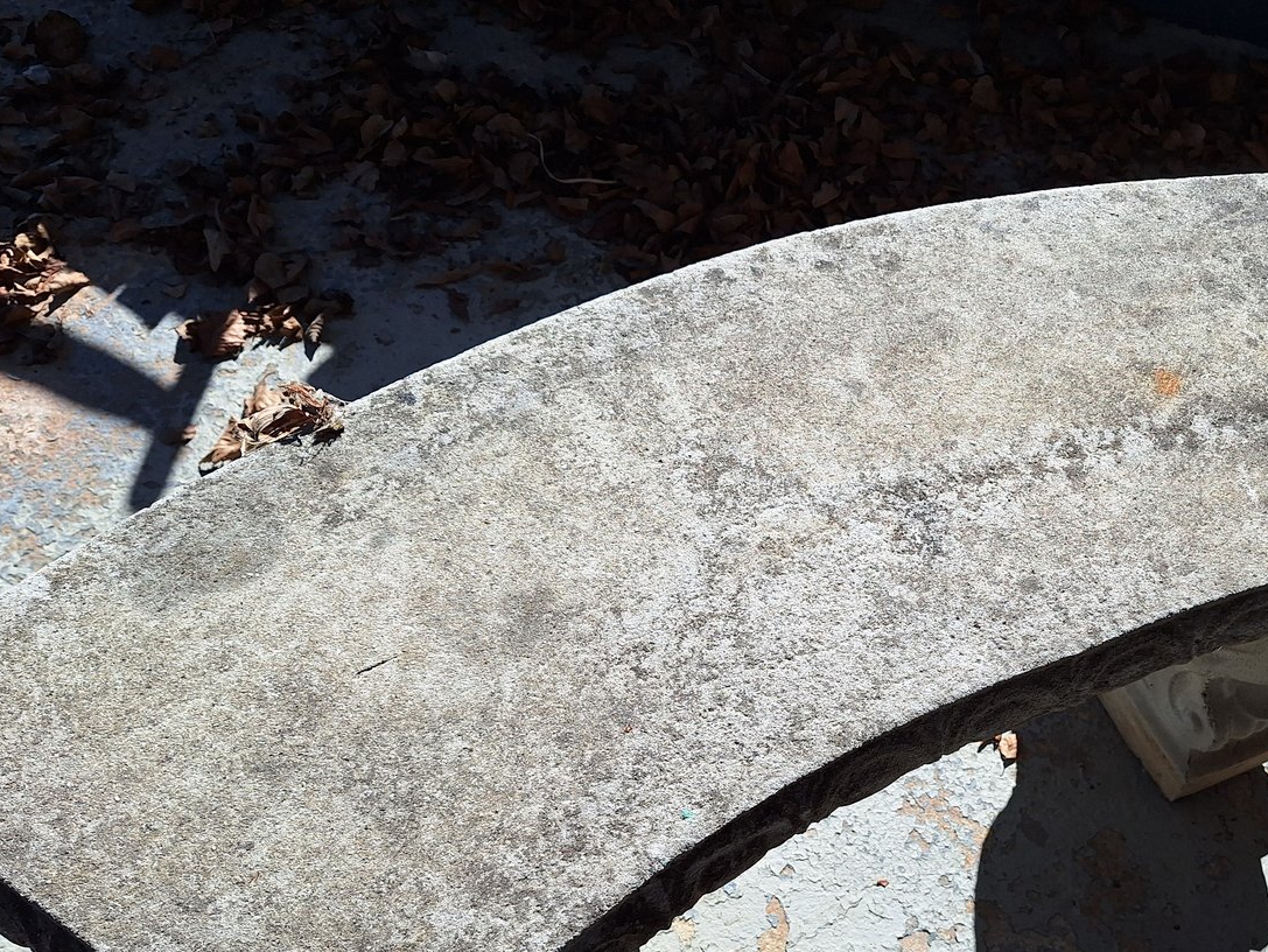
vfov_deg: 43.3
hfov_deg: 55.8
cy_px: 661
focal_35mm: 32
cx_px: 823
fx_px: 1173
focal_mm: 5.54
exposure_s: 1/1976
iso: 40
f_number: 1.8
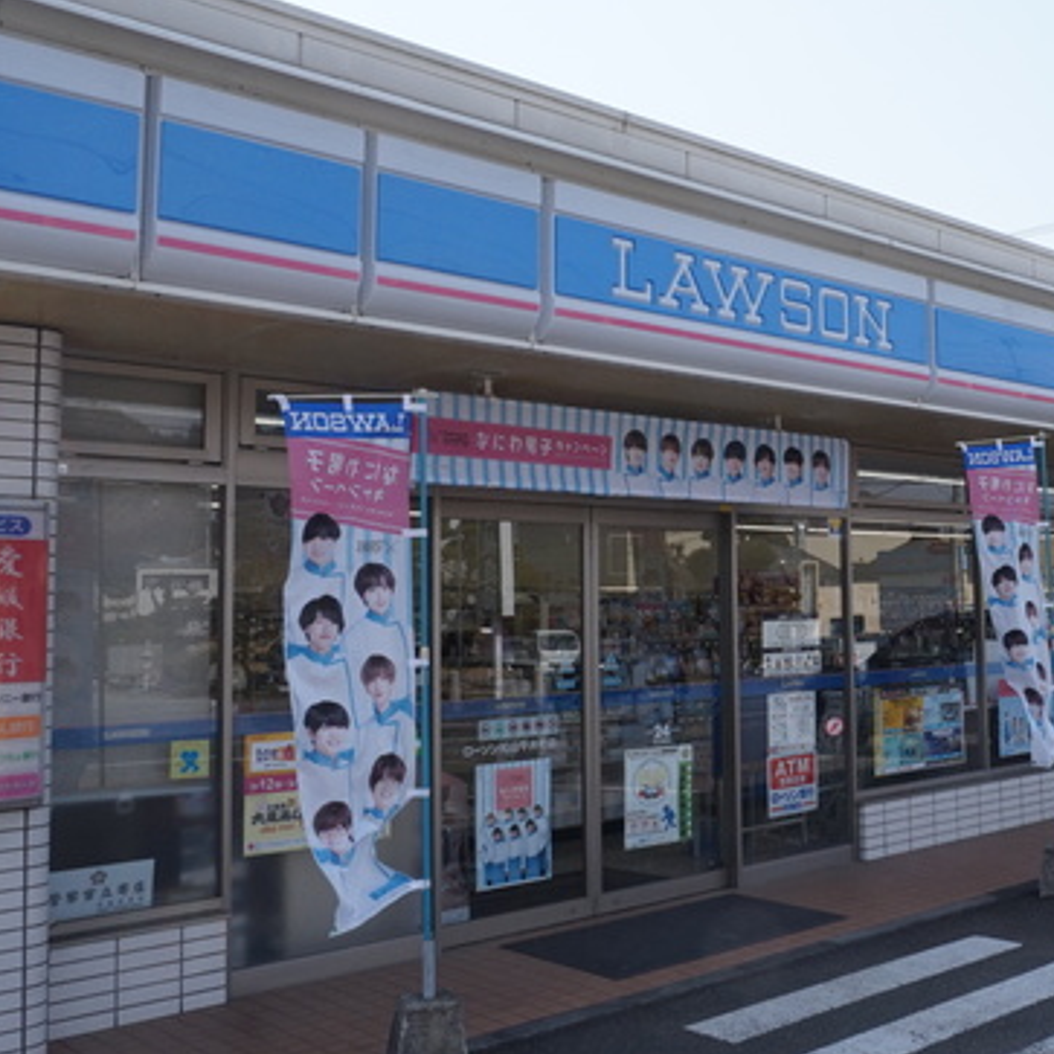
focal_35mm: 38
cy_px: 476
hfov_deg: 39.9
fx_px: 1309
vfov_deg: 43.8
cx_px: 990
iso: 200
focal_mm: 10
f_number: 11
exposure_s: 1/200
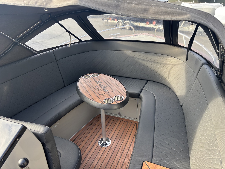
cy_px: 84
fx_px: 169
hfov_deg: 67.3
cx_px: 112
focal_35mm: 26
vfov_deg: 53.1
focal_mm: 5.96
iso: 40
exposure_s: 1/188
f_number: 1.6
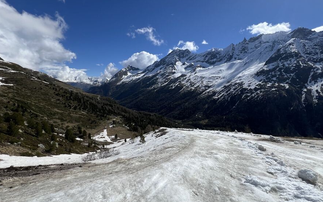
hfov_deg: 105.3
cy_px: 102
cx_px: 162
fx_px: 123
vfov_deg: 78.7
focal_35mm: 14
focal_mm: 1.57
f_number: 1.8
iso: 32
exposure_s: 1/3650
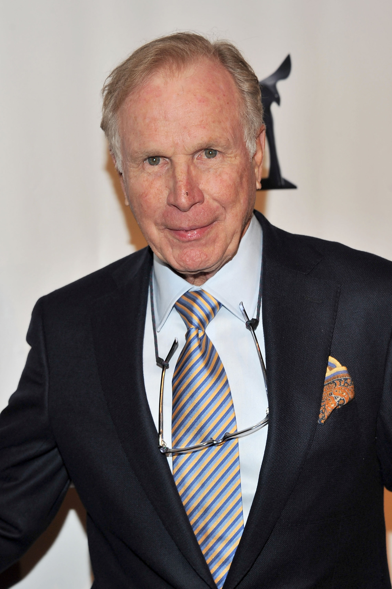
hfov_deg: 19.4
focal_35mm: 70
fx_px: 1145
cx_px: 196
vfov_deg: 28.9
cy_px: 294
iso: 250
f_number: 6.3
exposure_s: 1/250
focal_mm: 70
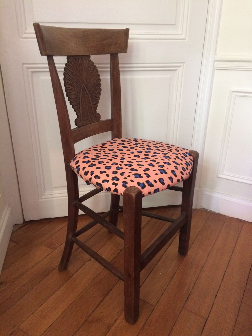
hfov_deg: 48.2
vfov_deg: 61.7
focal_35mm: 29
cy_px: 168
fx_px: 281
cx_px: 126
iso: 320
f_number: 2.2
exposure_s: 1/17
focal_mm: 4.15
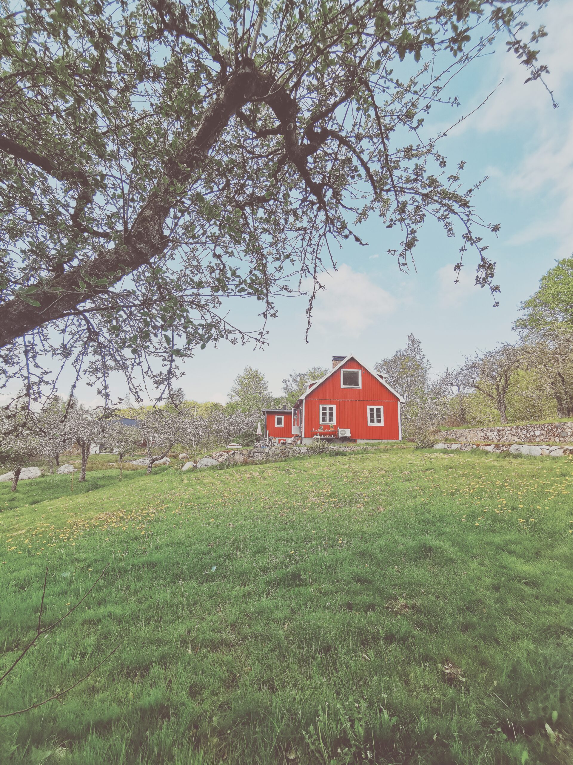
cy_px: 382
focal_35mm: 16
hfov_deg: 78.1
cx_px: 286
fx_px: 353
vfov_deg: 94.5
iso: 50
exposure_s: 1/446
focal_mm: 2.35
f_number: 2.2
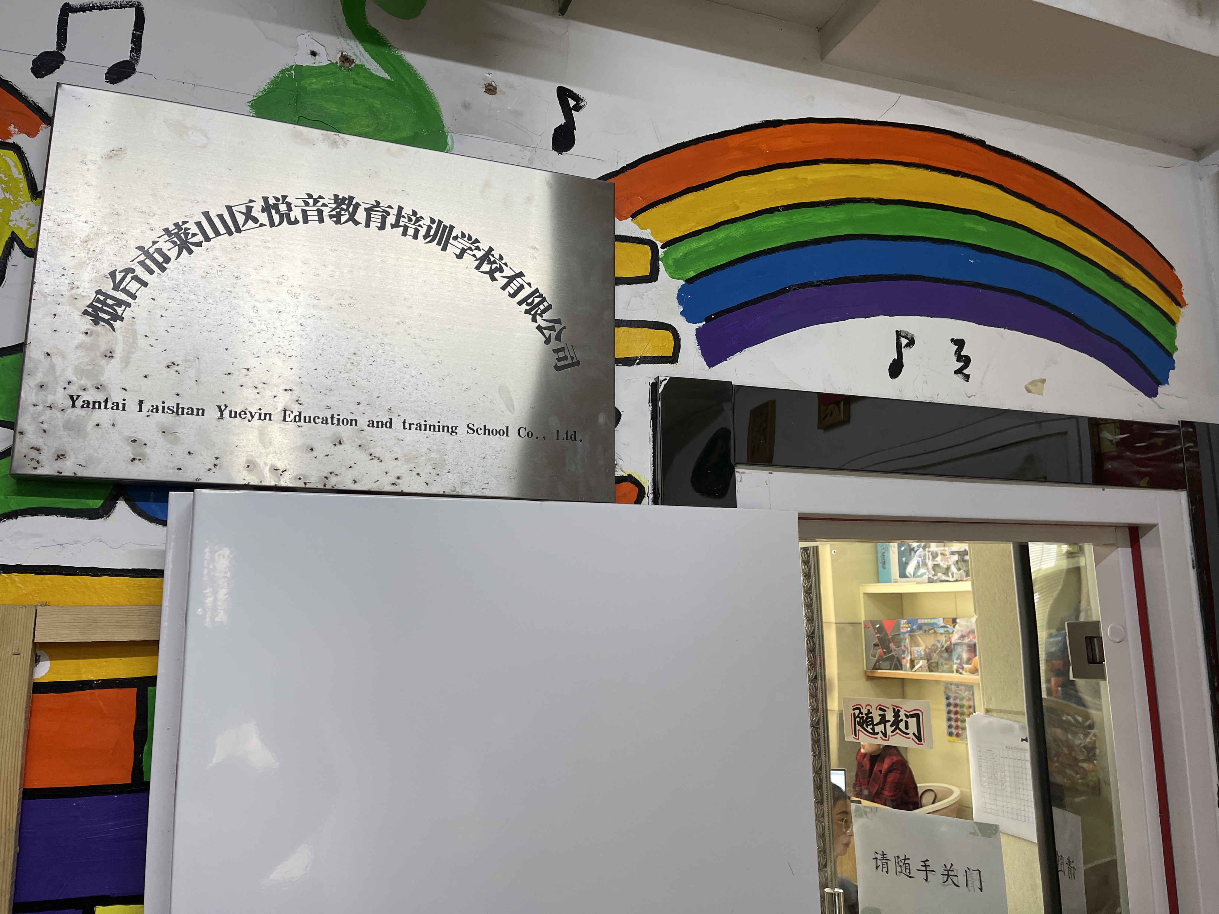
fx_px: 916
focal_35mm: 26
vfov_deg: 53.1
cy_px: 457
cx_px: 610
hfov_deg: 67.3
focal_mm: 5.1
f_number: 1.6
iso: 100
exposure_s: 1/100
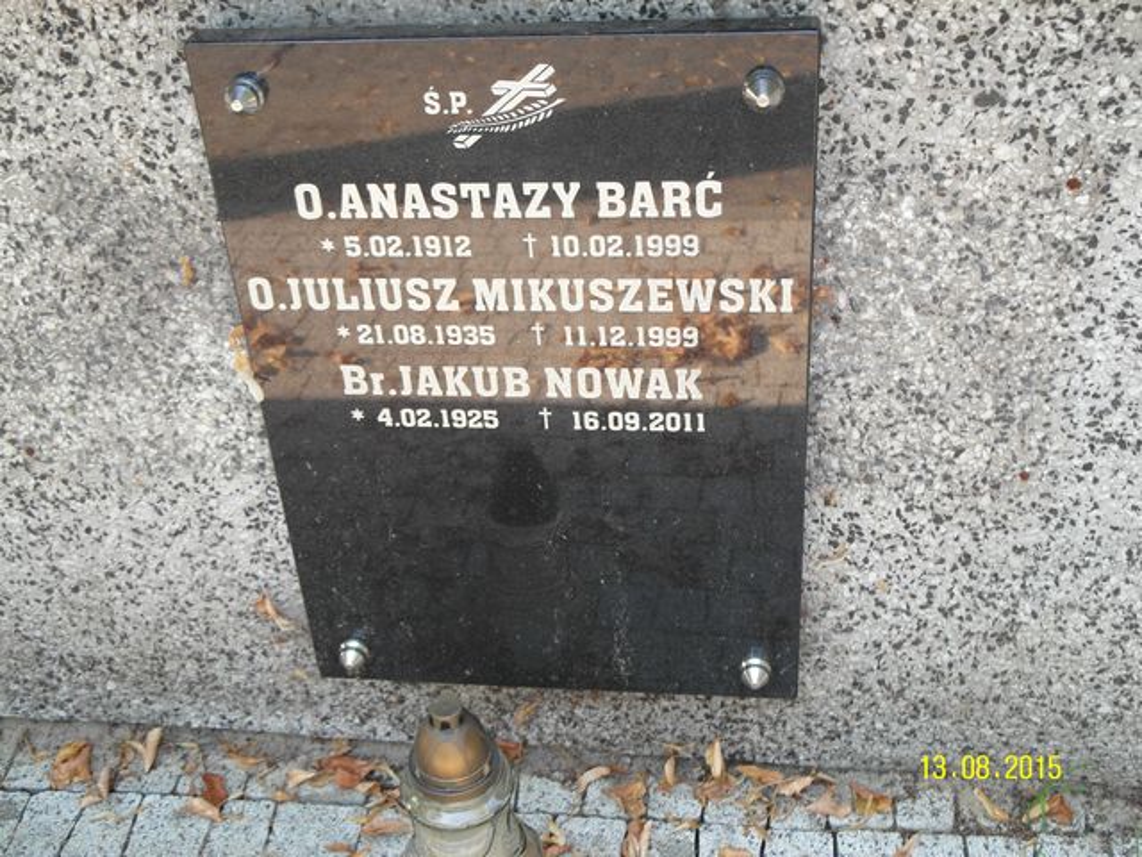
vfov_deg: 34.3
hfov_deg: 44.8
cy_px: 428
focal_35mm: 42
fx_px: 1386
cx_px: 571
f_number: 3.2
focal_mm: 9.1
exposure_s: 1/60
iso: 100
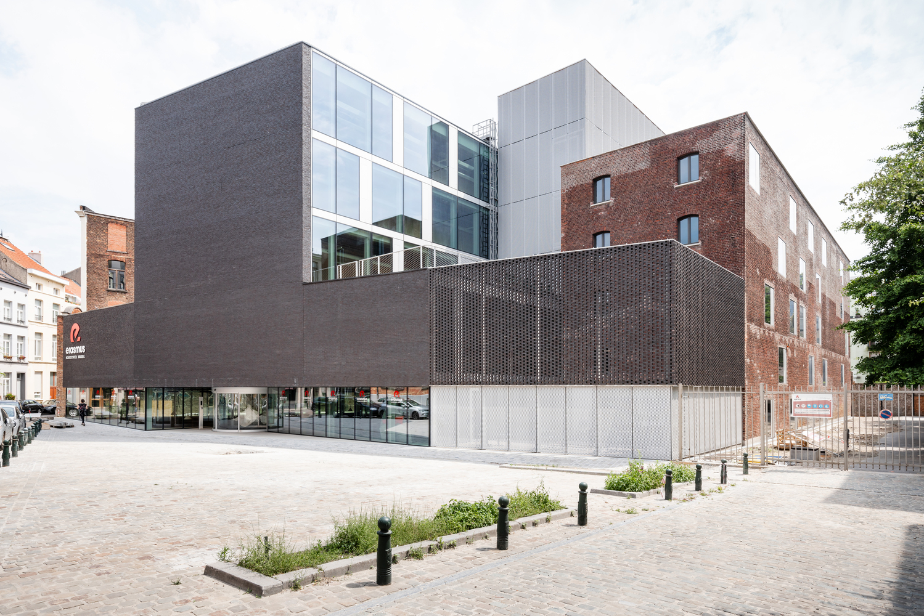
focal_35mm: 20
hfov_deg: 84.0
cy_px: 308
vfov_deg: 62.0
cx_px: 462
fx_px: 513
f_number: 10
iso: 200
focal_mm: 20
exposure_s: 1/160
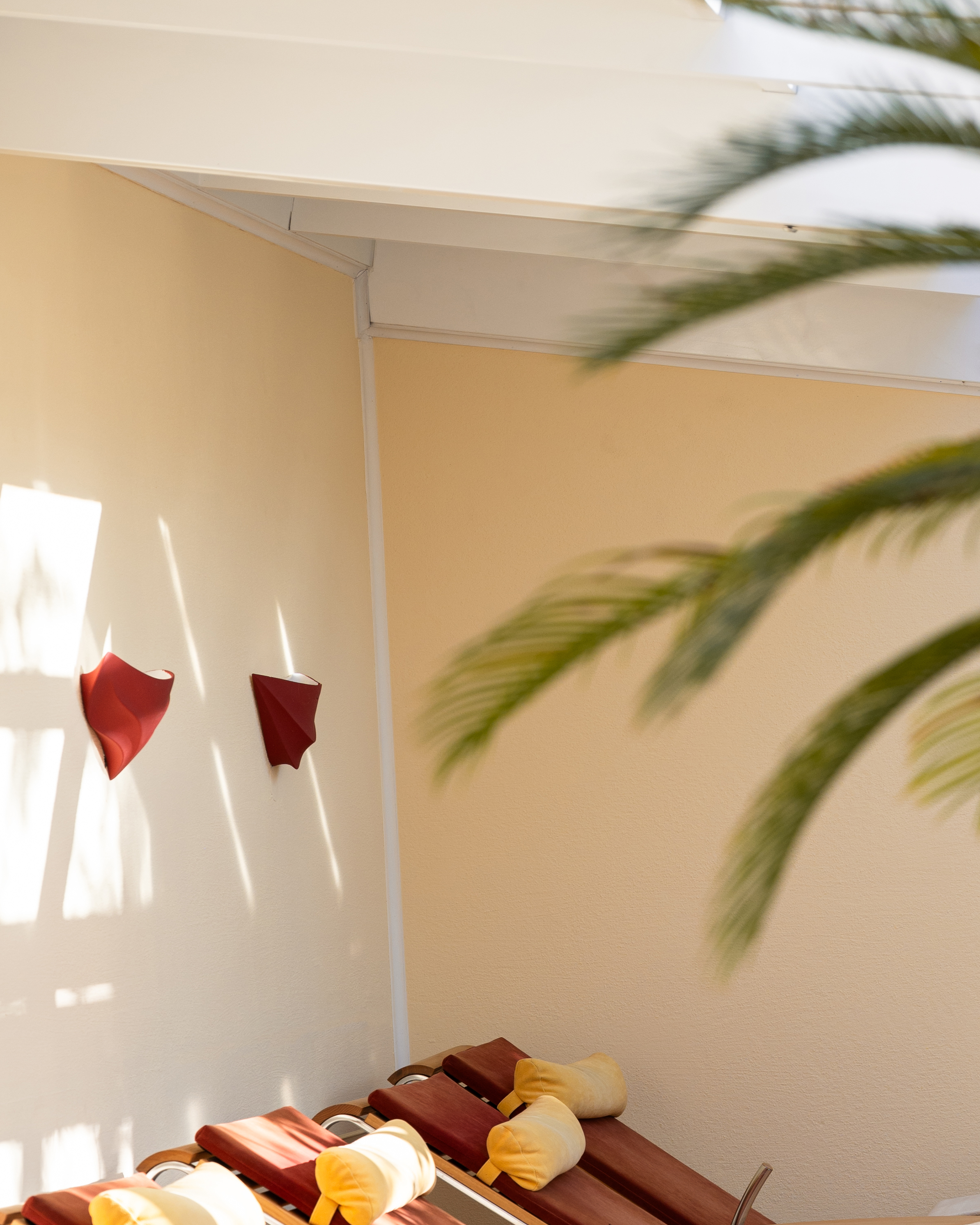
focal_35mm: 135
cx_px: 627
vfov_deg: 14.2
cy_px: 909
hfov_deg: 11.4
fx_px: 4894
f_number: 4.5
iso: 200
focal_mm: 71
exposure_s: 1/200
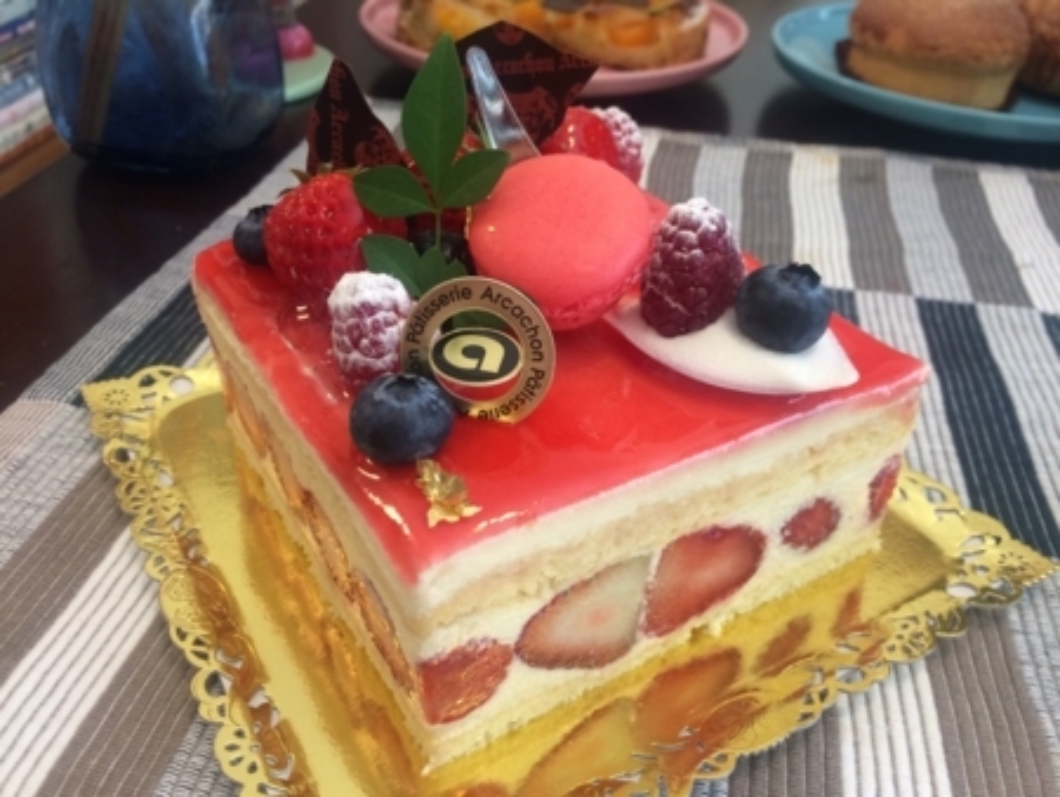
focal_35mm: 29
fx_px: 889
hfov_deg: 61.6
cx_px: 530
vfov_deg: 48.3
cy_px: 398
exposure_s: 1/33
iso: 100
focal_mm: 4.15
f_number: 2.2
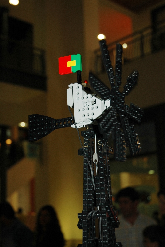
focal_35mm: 60
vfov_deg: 33.4
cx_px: 82
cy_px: 124
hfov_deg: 22.6
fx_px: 413
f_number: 4.5
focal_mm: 40
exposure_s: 1/60
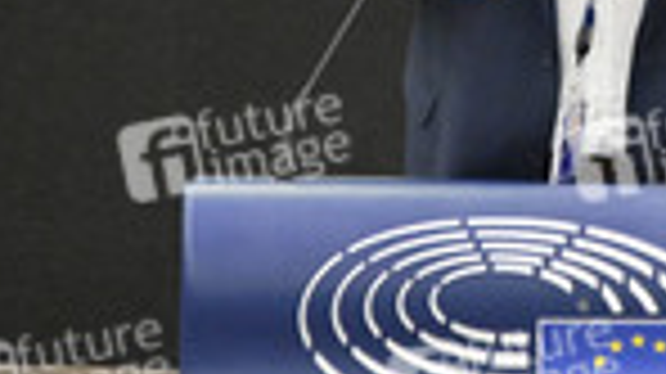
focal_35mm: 1591
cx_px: 562
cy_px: 36
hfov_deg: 1.4
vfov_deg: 0.8
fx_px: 28076
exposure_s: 1/400
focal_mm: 500
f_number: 6.3
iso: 6400
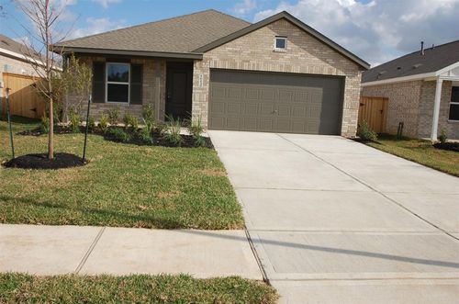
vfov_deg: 43.4
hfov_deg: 62.0
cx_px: 230
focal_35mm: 30
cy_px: 152
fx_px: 382
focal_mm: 20
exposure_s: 1/400
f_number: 10
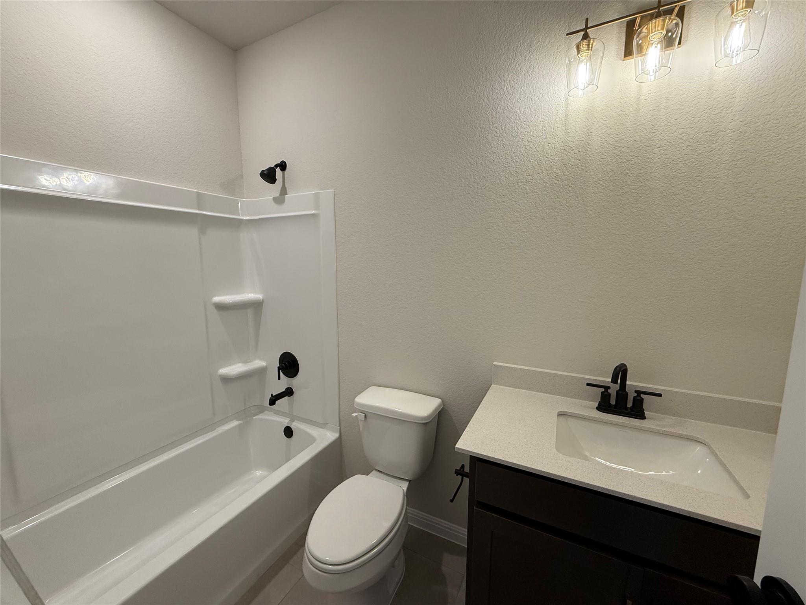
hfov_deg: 102.1
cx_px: 403
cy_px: 302
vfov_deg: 85.7
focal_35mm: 14
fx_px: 326
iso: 200
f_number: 2.2
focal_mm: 2.22
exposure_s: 1/120
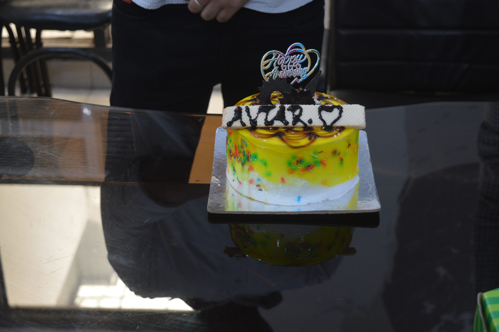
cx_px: 250
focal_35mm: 63
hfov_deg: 31.9
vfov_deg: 21.5
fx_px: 872
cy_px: 166
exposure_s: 1/15
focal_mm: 42
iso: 450
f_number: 5
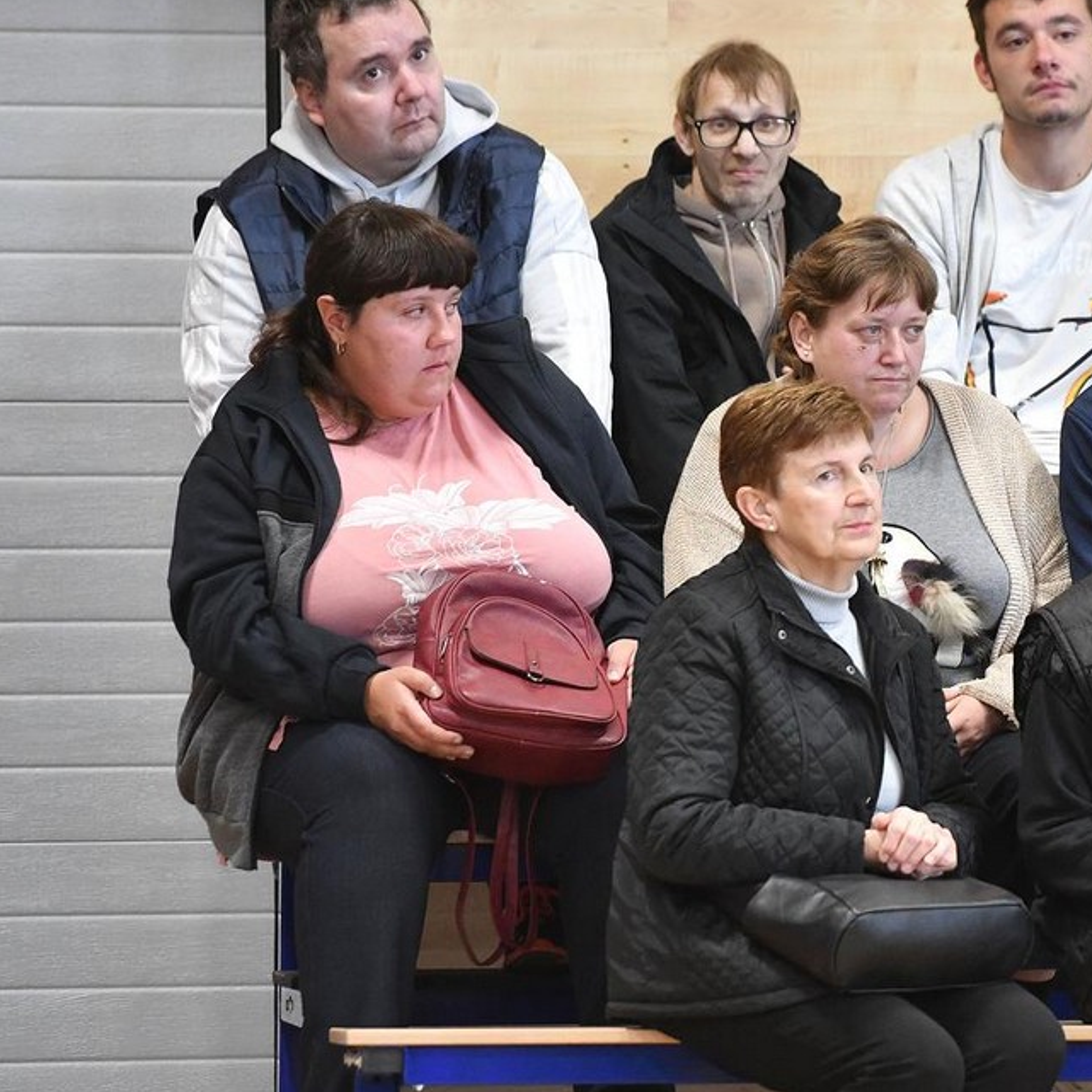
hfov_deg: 4.9
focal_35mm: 358
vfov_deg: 4.9
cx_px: 1078
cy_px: 664
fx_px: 12777
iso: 2500
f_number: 4
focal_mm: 200
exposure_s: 1/200
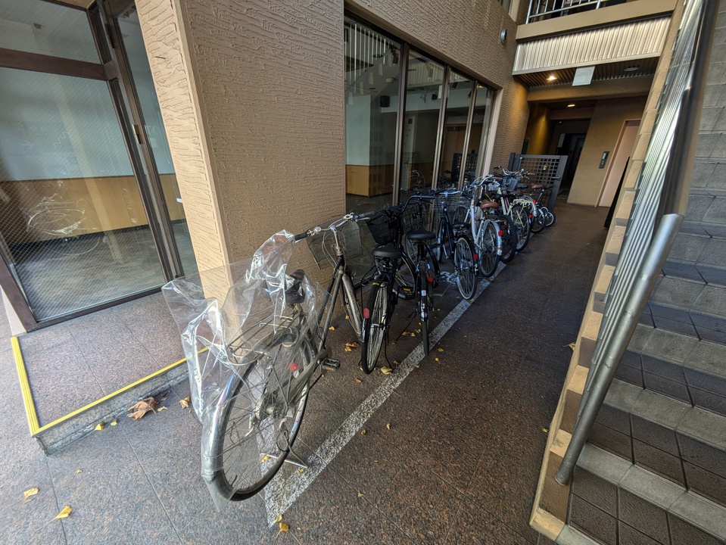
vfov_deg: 85.7
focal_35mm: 14
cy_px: 272
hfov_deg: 102.0
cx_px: 363
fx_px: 294
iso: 77
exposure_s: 1/40
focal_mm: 1.83
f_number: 2.2
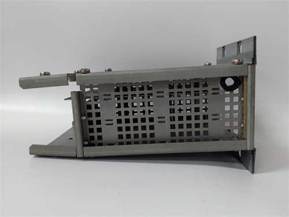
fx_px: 225
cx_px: 144
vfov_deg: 51.4
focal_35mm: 27
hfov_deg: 65.3
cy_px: 108
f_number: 2
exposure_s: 1/33
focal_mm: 3.79
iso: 445
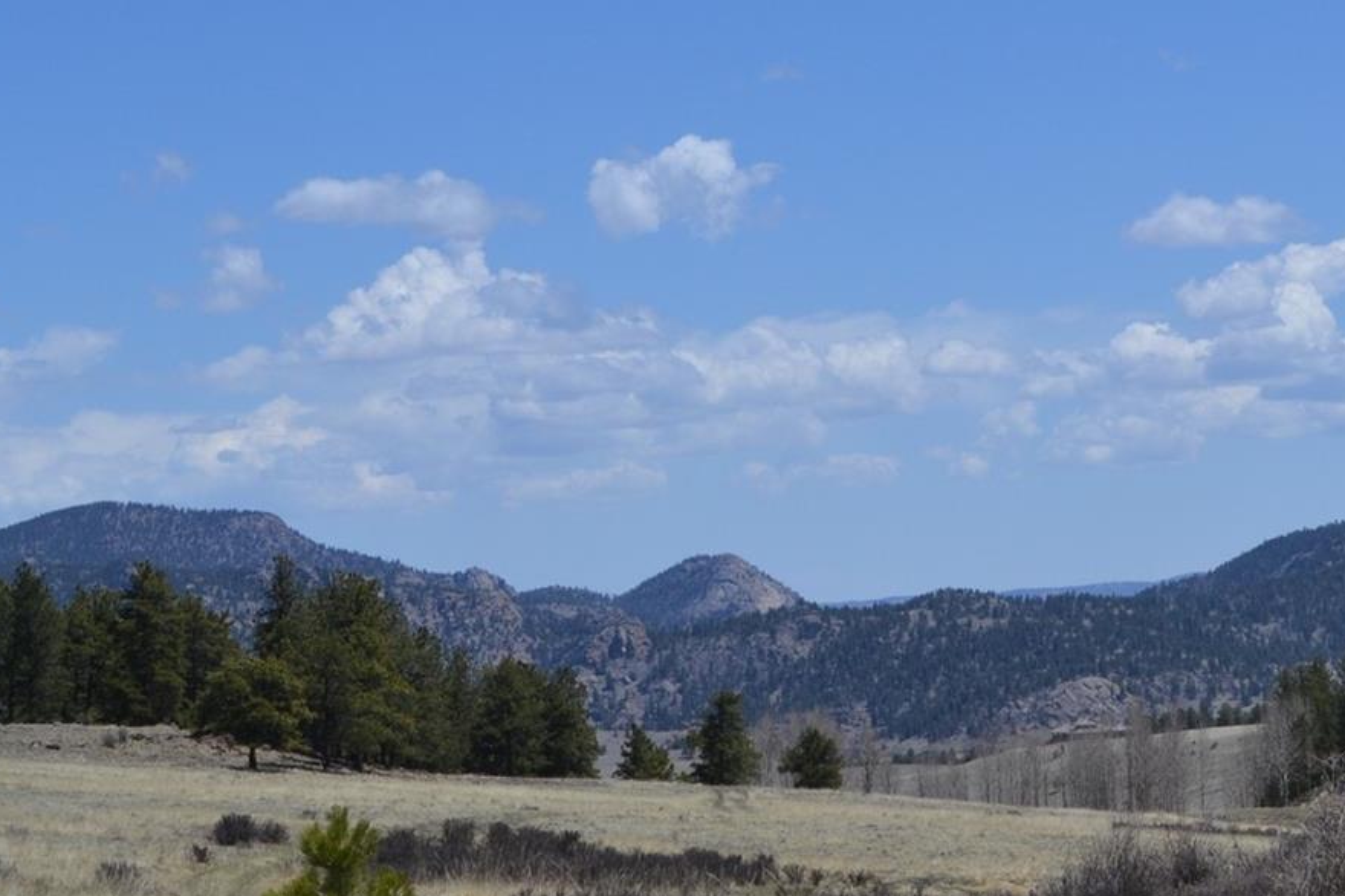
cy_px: 520
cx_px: 1134
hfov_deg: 16.9
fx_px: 4481
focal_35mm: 120
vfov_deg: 11.4
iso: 100
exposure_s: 1/320
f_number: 9
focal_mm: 44
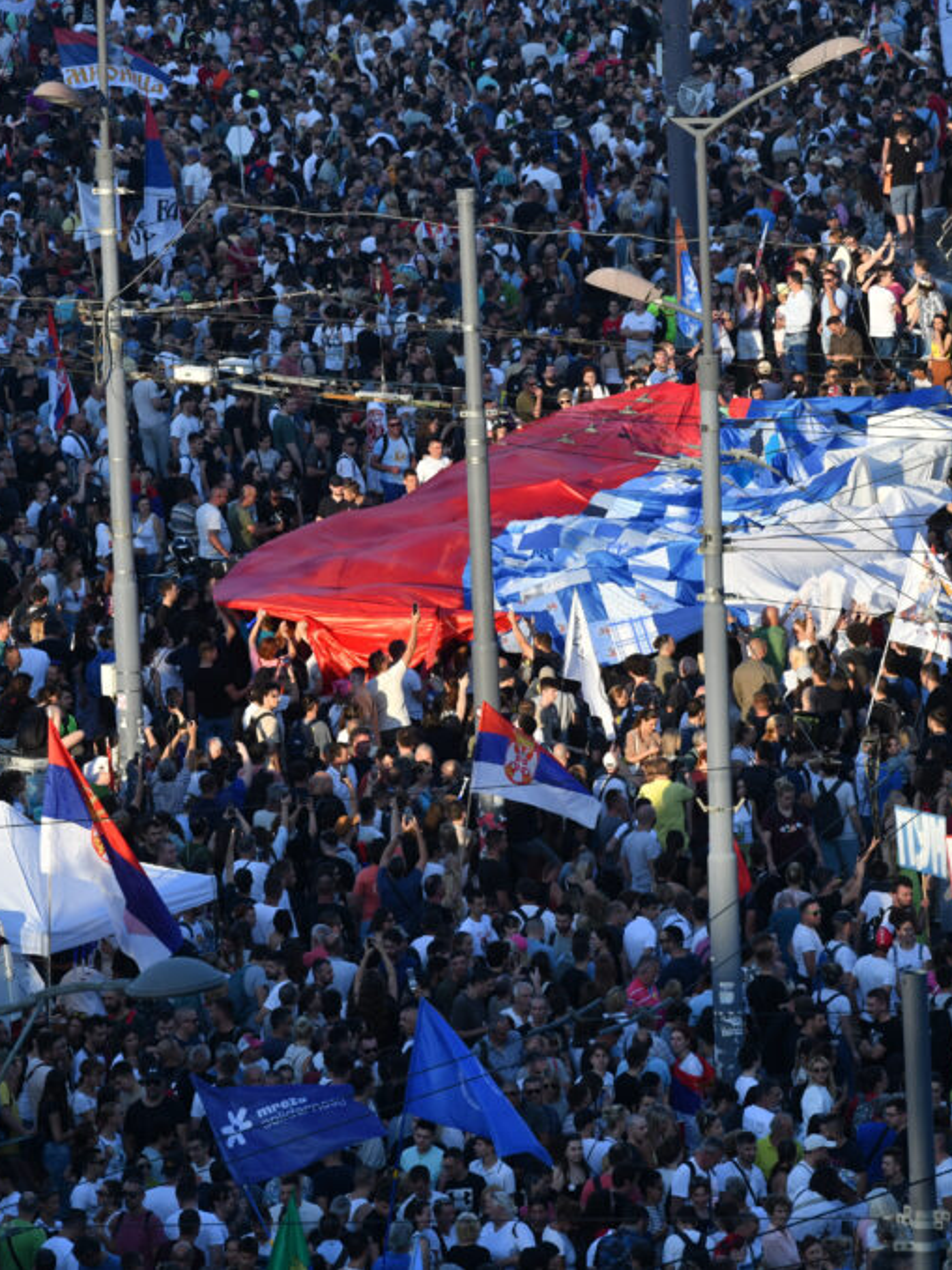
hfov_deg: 5.1
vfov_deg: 6.8
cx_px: 483
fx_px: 10637
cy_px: 633
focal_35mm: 290
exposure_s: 1/1600
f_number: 7.1
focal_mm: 200
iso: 800
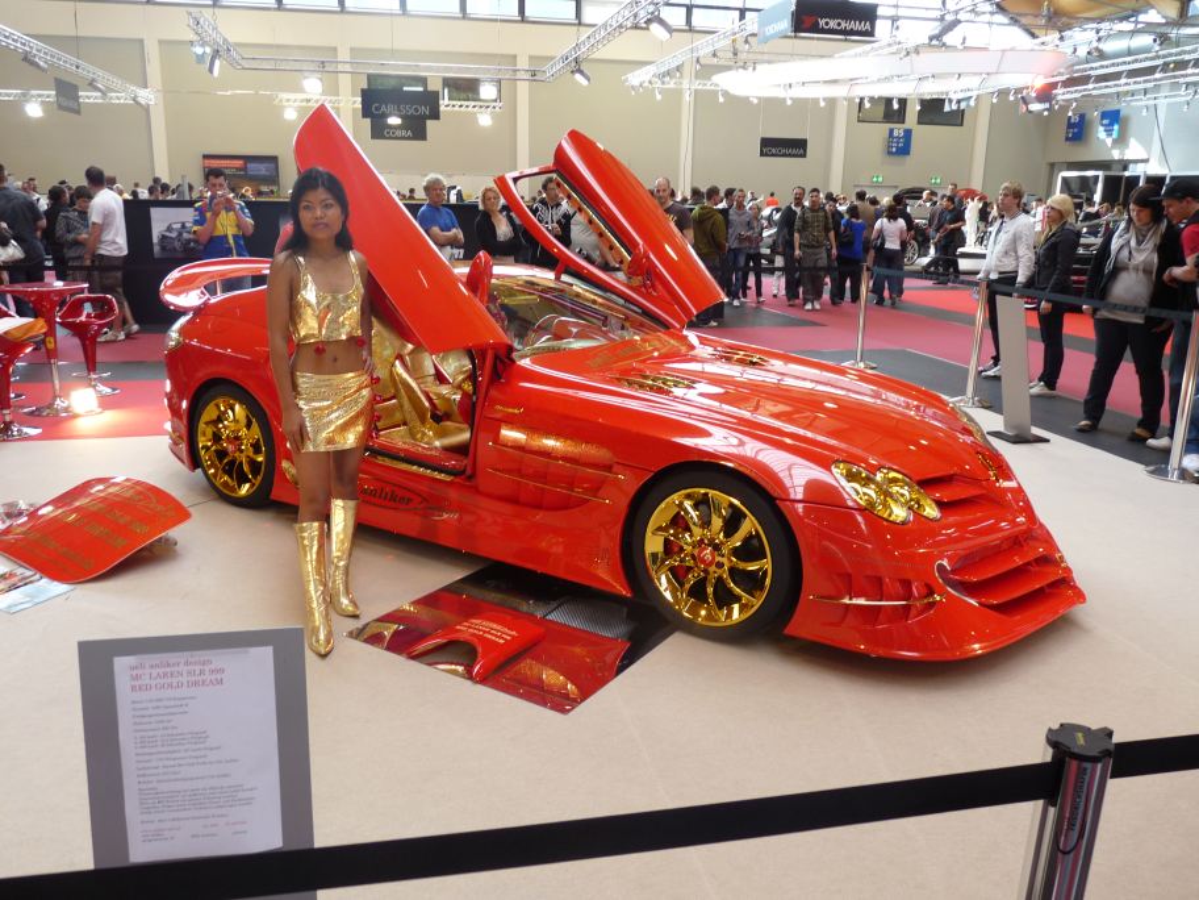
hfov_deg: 65.3
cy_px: 450
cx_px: 600
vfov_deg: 51.4
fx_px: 935
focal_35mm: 27
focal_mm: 4.8
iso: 100
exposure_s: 1/50
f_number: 2.8
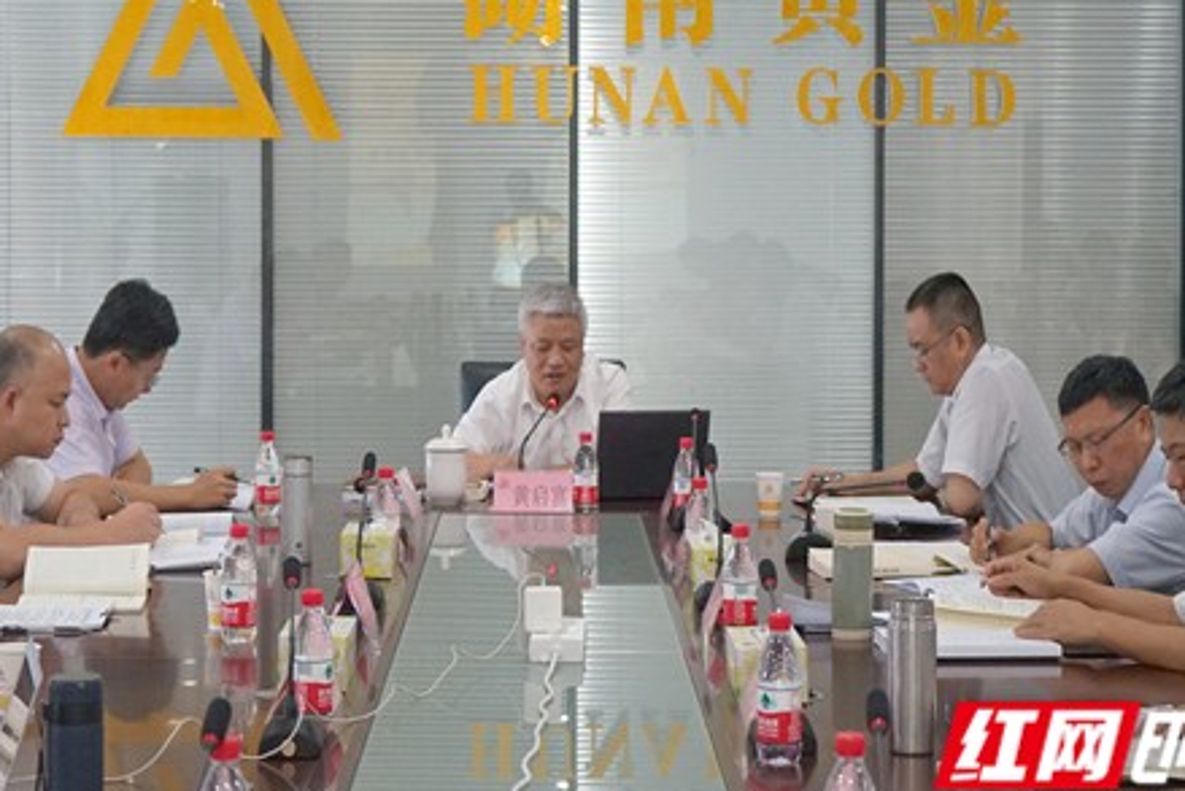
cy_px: 313
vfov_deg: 19.2
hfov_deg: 28.4
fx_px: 2338
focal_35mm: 71
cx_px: 572
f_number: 4.5
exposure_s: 1/160
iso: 4000
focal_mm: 52
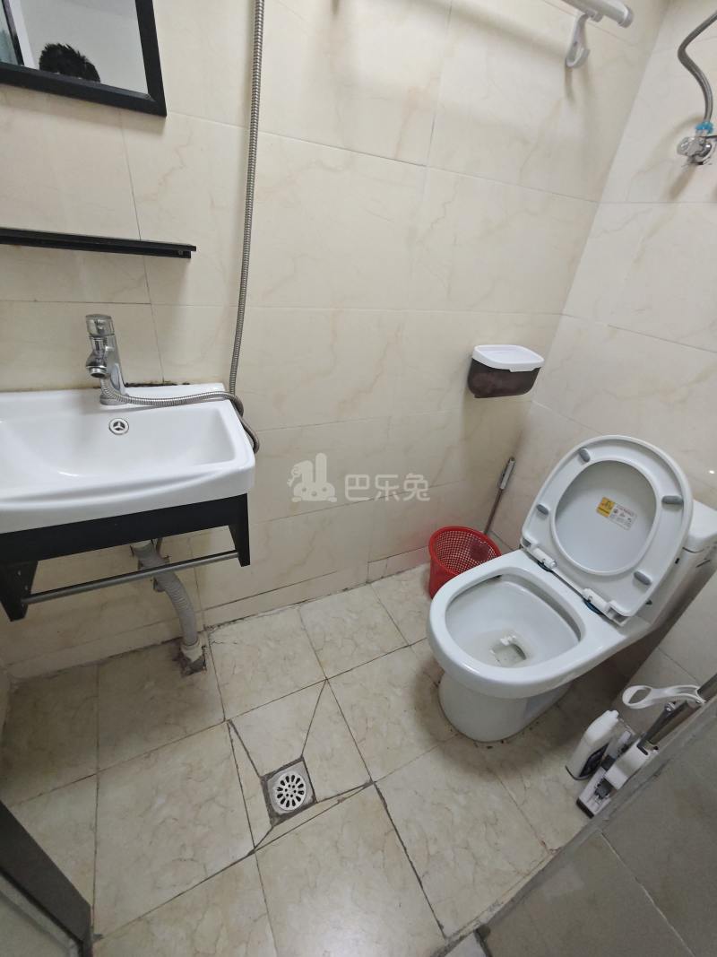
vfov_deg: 102.1
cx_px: 358
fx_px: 387
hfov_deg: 85.7
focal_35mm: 14
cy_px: 478
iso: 640
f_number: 2.2
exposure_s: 1/33.3
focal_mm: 2.16
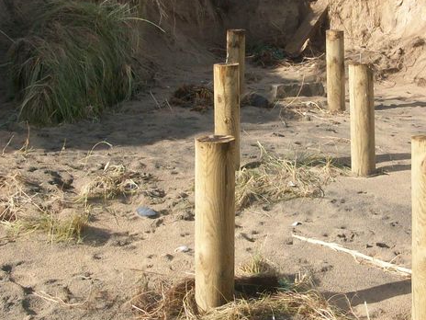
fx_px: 923
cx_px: 323
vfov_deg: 19.5
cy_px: 79
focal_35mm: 75
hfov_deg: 25.7
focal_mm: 5.7
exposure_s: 1/543
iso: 64
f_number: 2.8
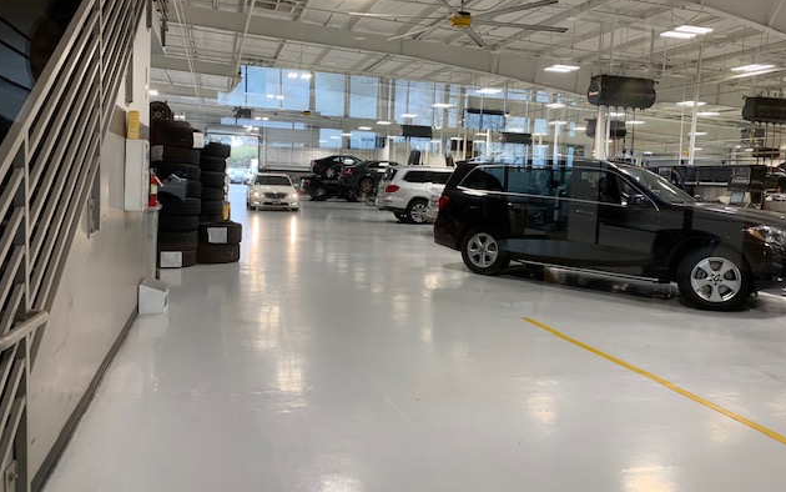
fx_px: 600
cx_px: 391
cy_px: 232
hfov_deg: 66.5
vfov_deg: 44.5
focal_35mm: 28
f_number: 1.8
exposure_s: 1/120
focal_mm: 4.25
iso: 80
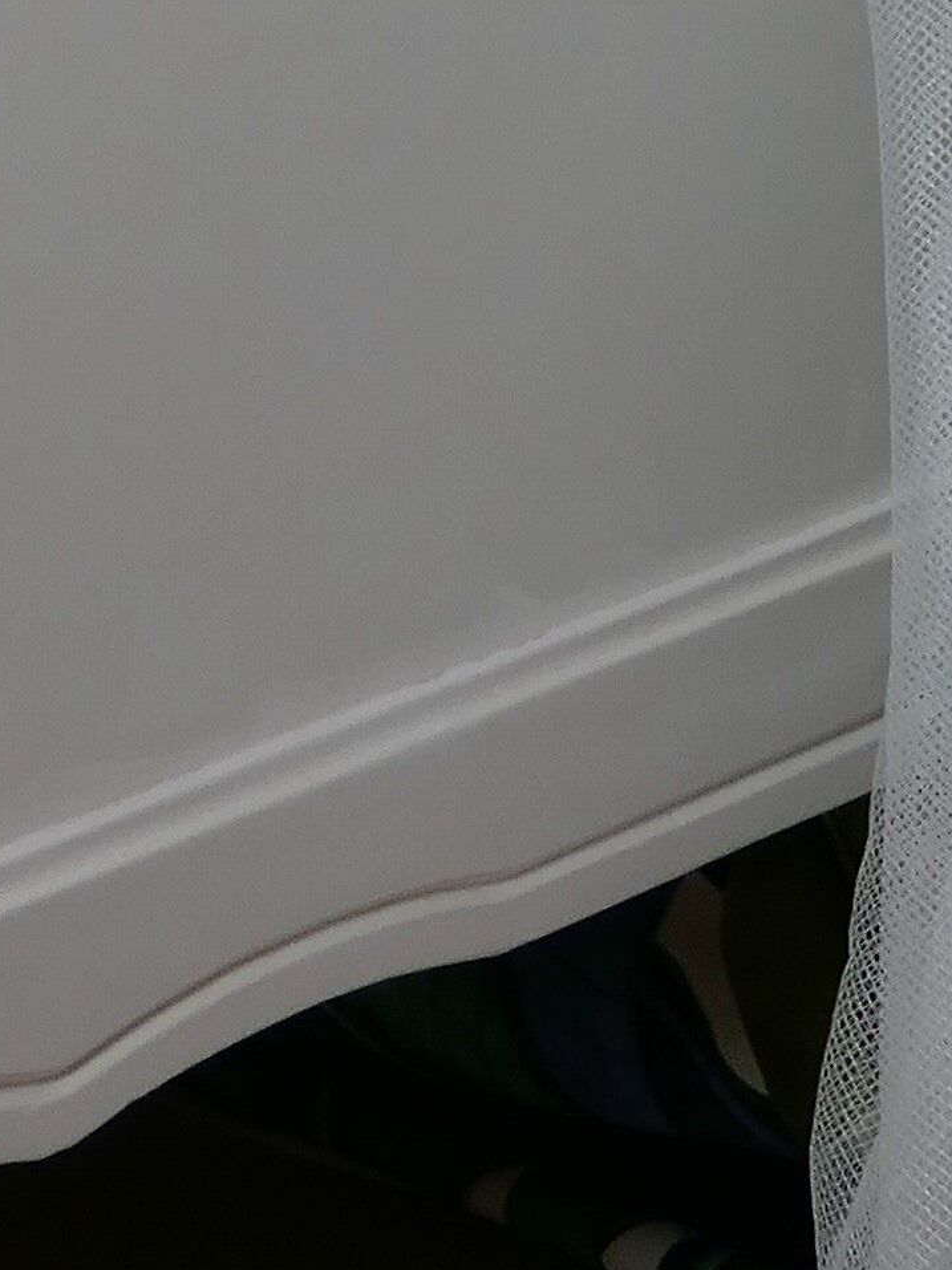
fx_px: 6862
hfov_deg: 7.8
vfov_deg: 10.0
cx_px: -481
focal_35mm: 187
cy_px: -1074
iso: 160
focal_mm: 12.3
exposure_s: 1/80
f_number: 3.3
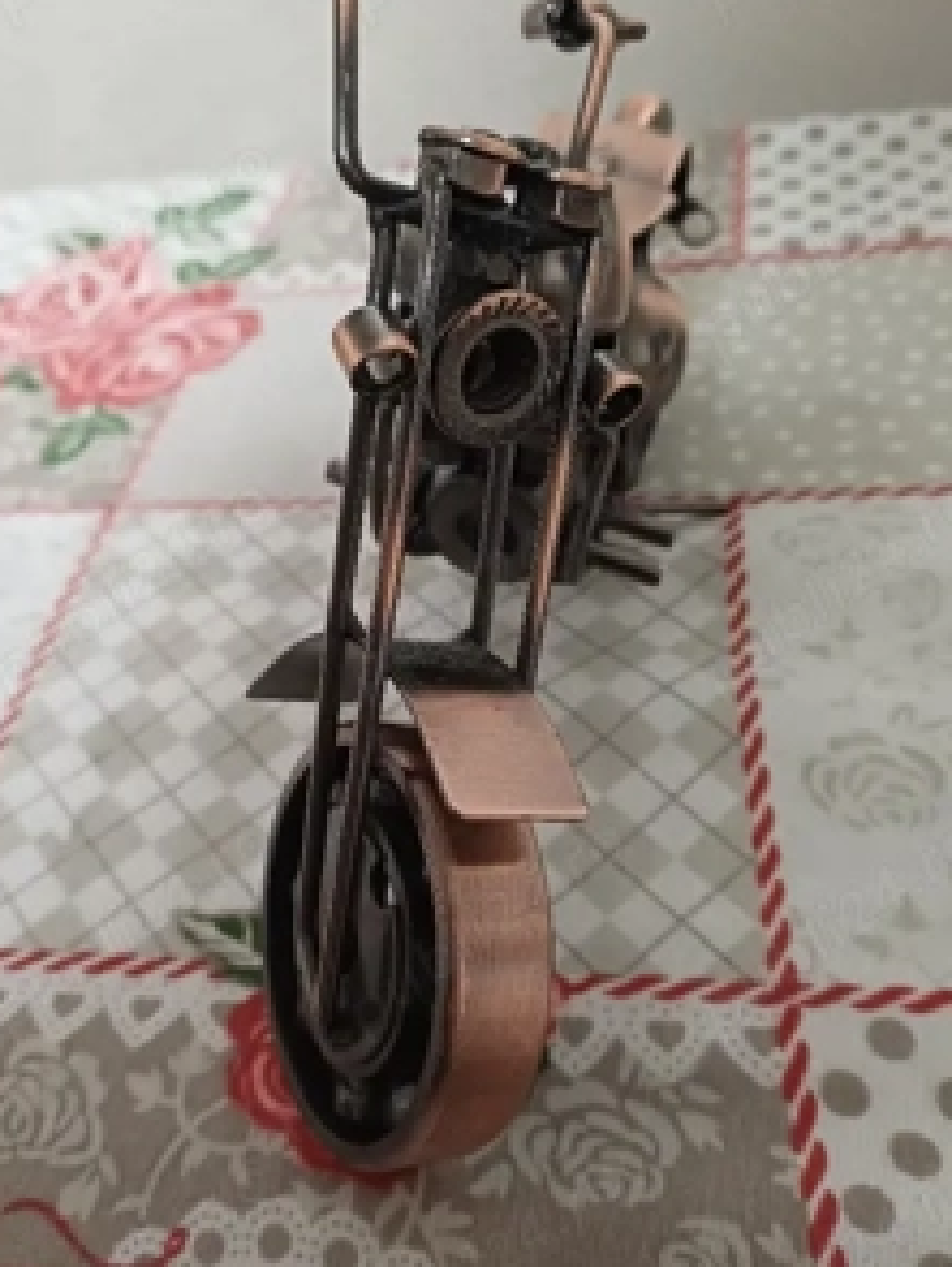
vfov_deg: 53.9
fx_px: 1245
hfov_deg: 41.8
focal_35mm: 34
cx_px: 530
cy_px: 629
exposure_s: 1/25
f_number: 1.8
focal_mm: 4.65
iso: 640
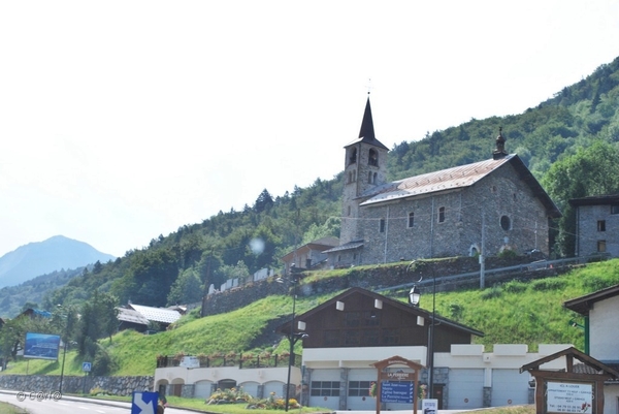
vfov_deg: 22.7
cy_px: 207
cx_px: 310
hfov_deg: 33.4
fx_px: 1032
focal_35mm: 60
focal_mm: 40
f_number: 9
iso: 100
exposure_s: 1/320
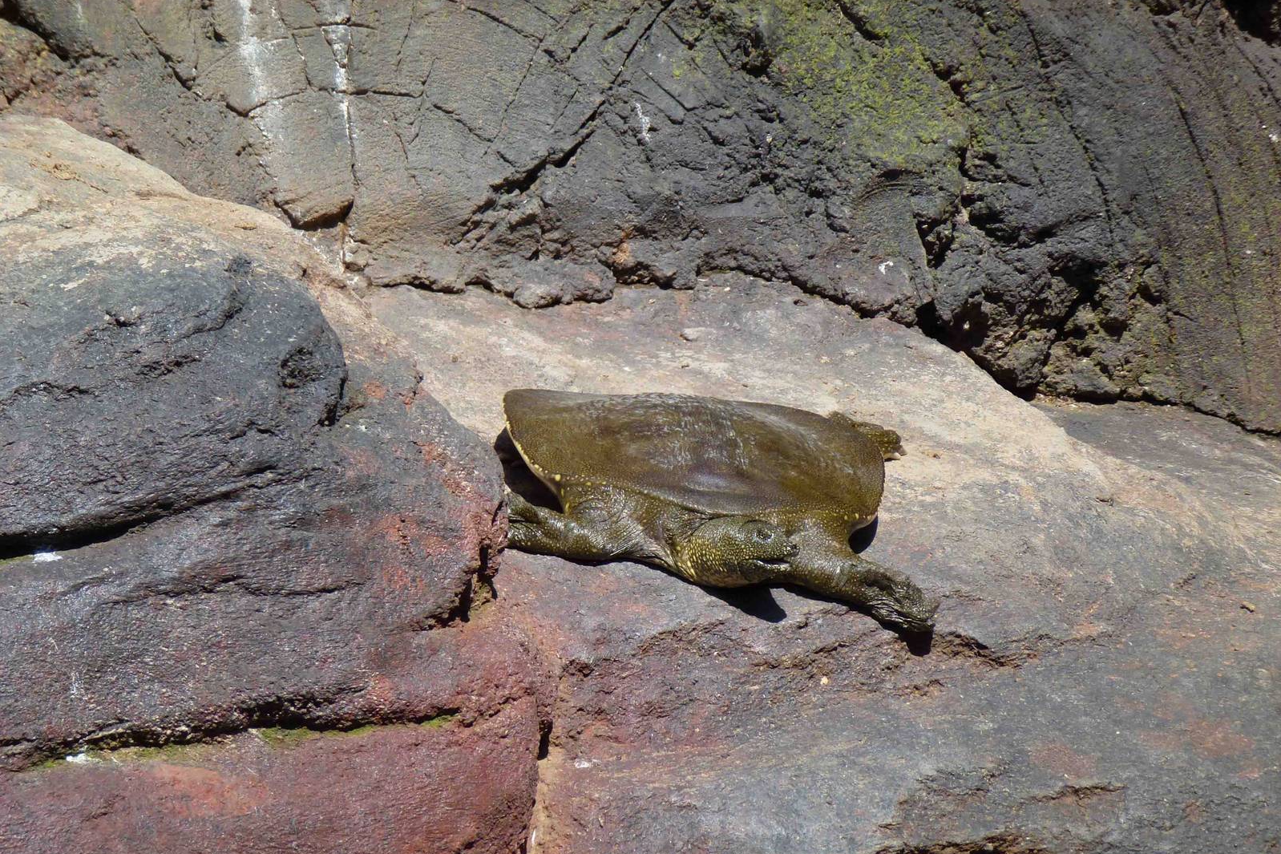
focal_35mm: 400
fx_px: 14231
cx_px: 640
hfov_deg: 5.2
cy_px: 479
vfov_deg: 3.4
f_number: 5.9
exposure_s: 1/400
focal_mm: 68.8
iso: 100
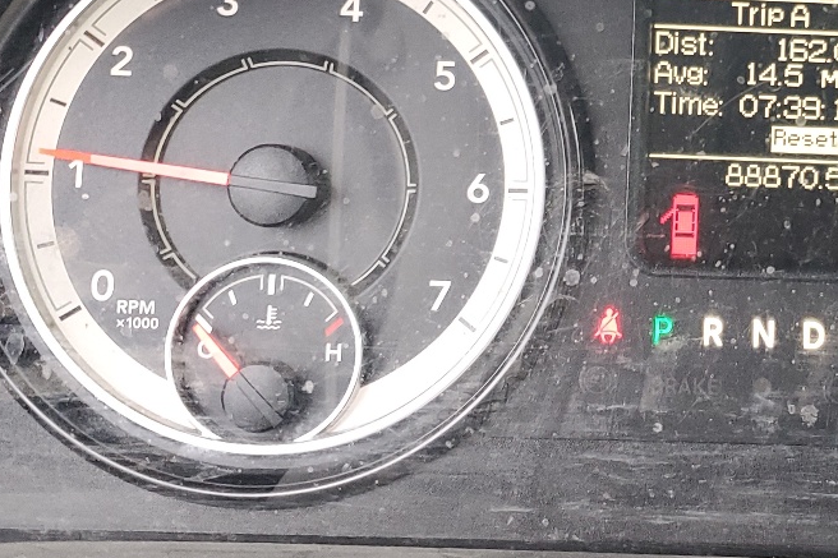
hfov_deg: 29.1
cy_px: 142
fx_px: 1536
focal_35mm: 66
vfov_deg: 20.4
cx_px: 783
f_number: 1.5
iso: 106
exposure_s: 1/60.2
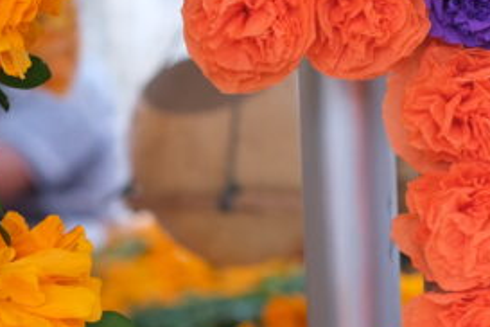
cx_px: 260
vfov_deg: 6.9
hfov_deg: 10.3
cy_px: 143
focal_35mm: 199
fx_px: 2708
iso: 320
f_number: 3.2
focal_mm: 35
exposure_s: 1/450
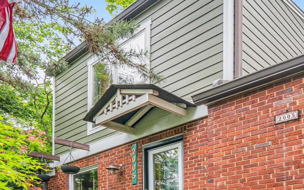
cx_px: 251
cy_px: 124
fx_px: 249
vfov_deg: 41.4
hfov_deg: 57.3
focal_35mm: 30
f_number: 8
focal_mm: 16
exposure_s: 1/200
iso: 1250
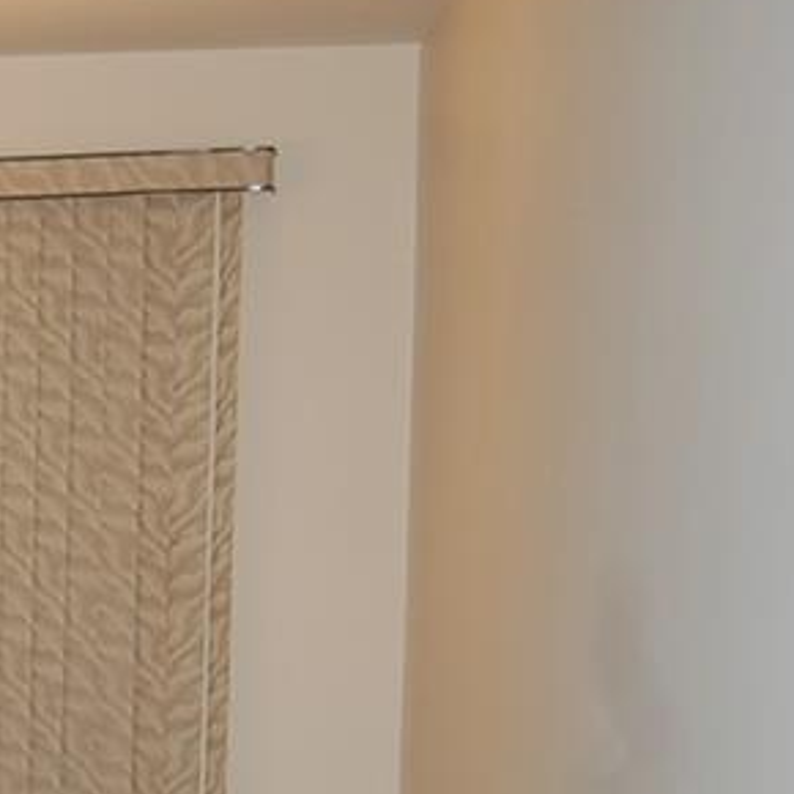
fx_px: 2686
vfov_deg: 16.5
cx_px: -528
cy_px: 761
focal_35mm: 104
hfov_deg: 15.1
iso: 200
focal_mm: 23
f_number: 3.8
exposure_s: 1/60
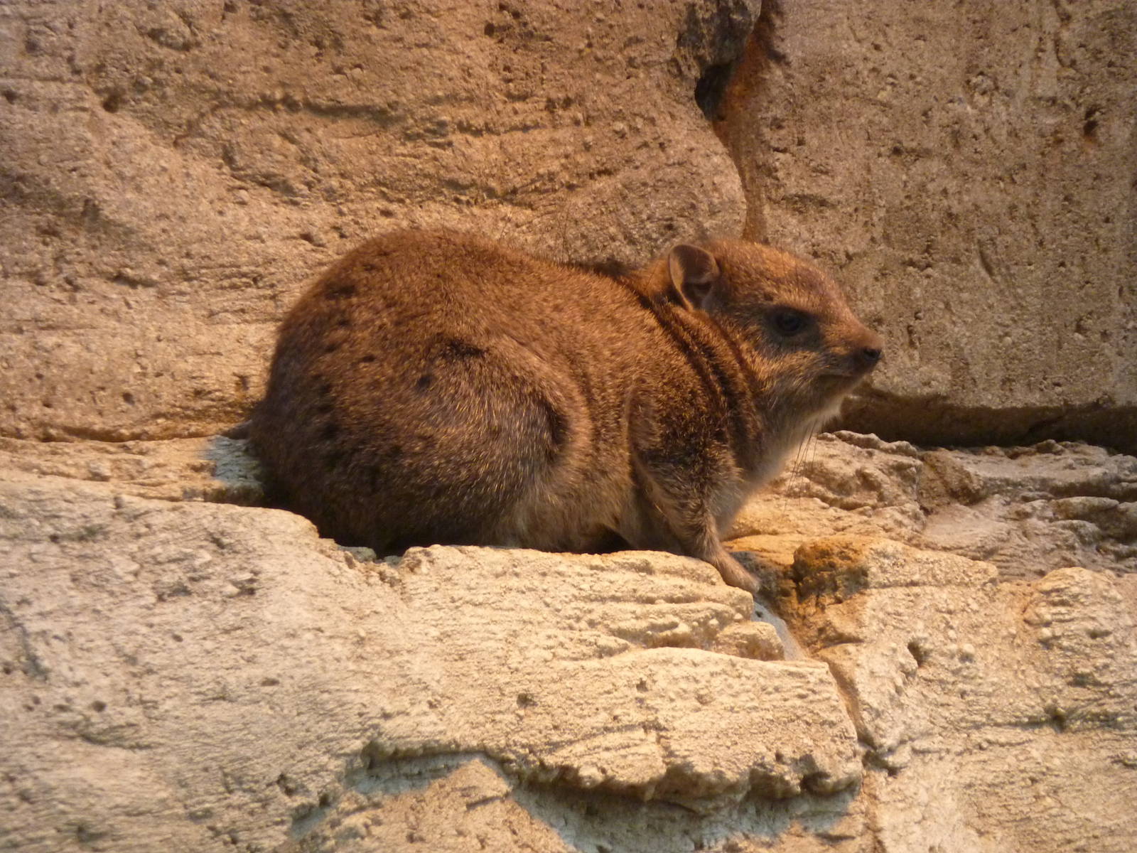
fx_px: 9854
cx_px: 568
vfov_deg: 5.0
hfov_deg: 6.6
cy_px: 426
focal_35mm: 300
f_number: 4.9
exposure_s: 1/30
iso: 400
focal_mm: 49.2
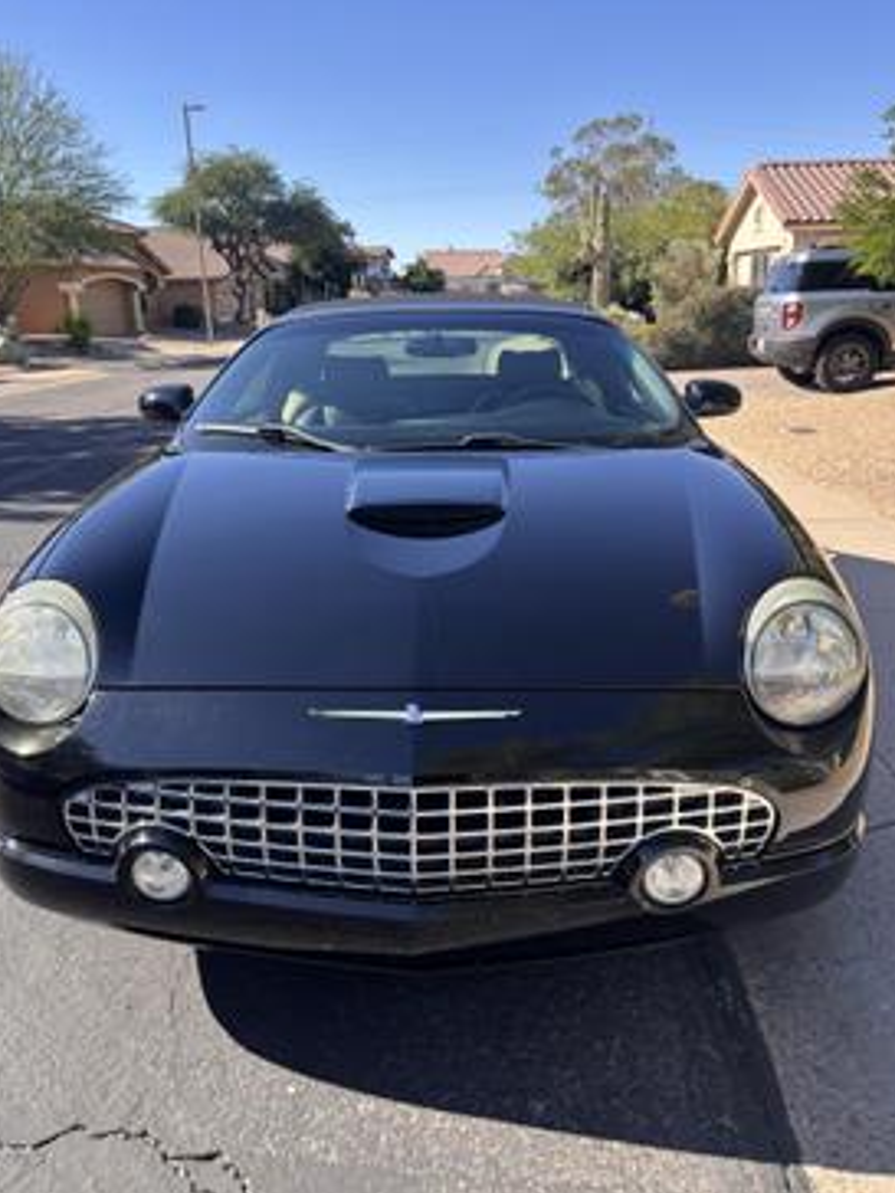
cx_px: 443
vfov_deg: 65.3
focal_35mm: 27
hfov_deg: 51.4
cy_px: 580
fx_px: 931
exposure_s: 1/978
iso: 50
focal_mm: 5.96
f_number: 1.6
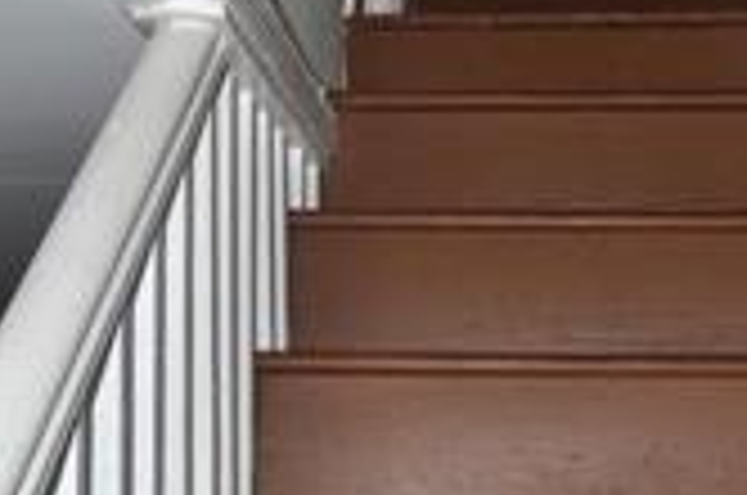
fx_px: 1822
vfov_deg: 15.3
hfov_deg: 22.9
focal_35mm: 88
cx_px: 590
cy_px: 68
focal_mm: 18
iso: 180
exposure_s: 1/60
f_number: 8
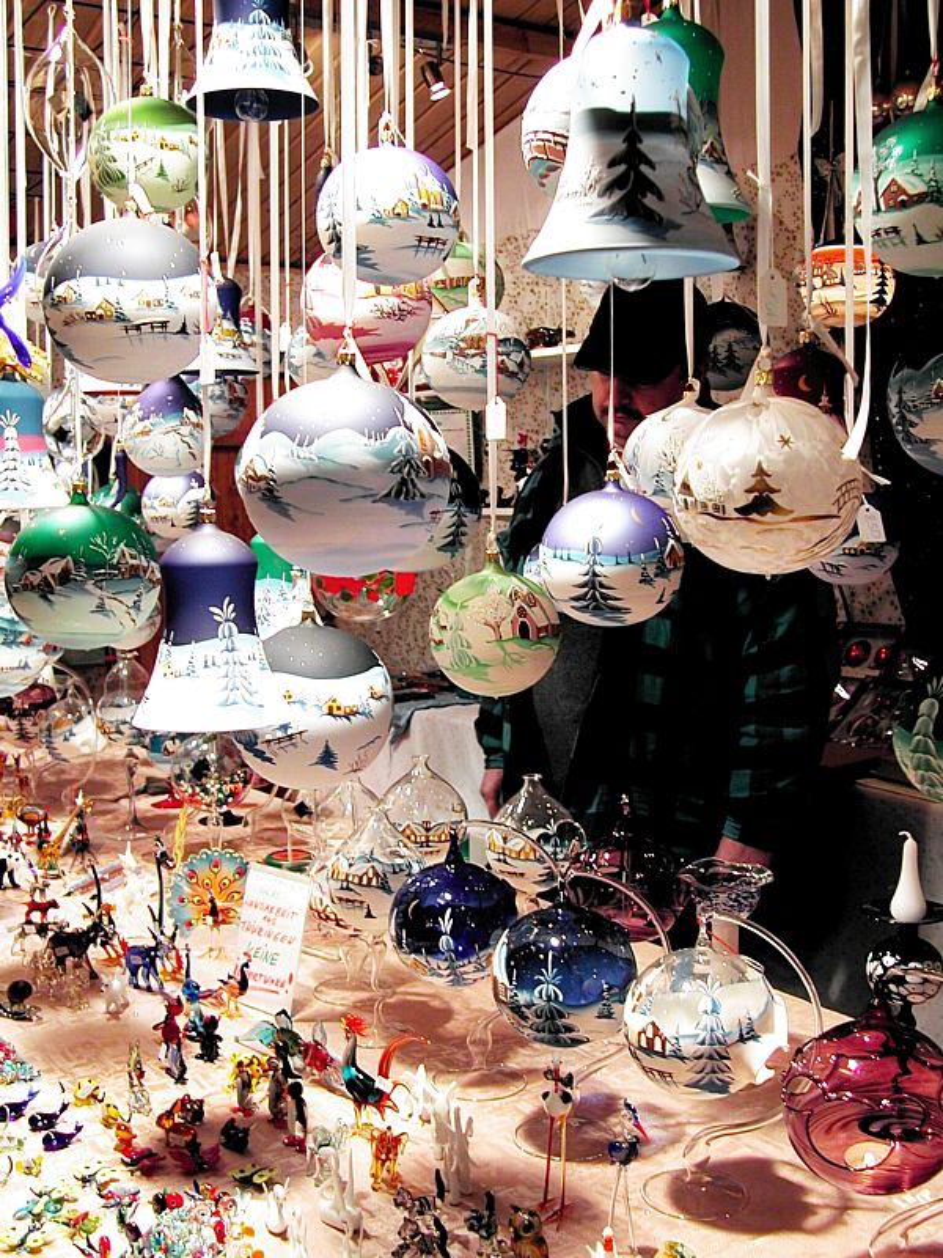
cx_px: 472
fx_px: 1380
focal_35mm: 38
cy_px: 629
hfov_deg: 37.7
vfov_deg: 49.0
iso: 100
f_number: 2.8
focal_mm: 8
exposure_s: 1/34.4
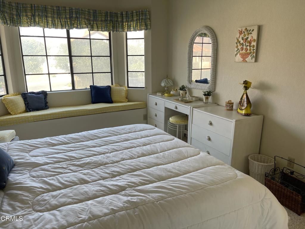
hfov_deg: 69.4
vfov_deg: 54.9
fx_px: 220
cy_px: 114
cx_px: 152
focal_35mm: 25
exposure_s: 1/121
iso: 50
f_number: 1.6
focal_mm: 5.1
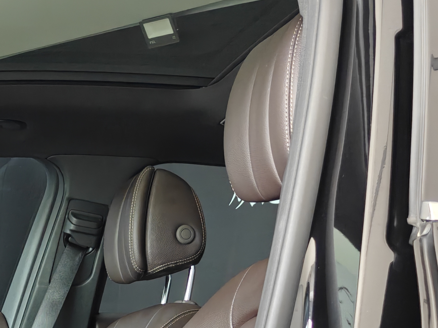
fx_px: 987
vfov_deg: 17.9
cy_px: 399
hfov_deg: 23.4
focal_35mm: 78
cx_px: -48
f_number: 1.6
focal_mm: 6.06
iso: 2000
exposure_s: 1/105
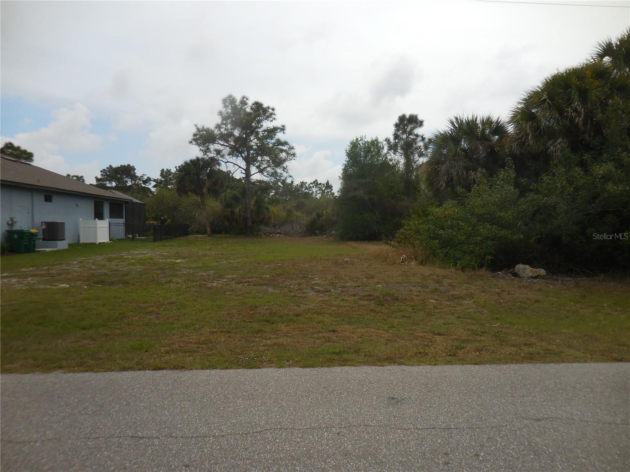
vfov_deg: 54.9
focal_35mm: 25
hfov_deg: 69.4
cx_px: 315
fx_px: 455
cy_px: 236
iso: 125
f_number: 3.3
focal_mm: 4.5
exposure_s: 1/2000
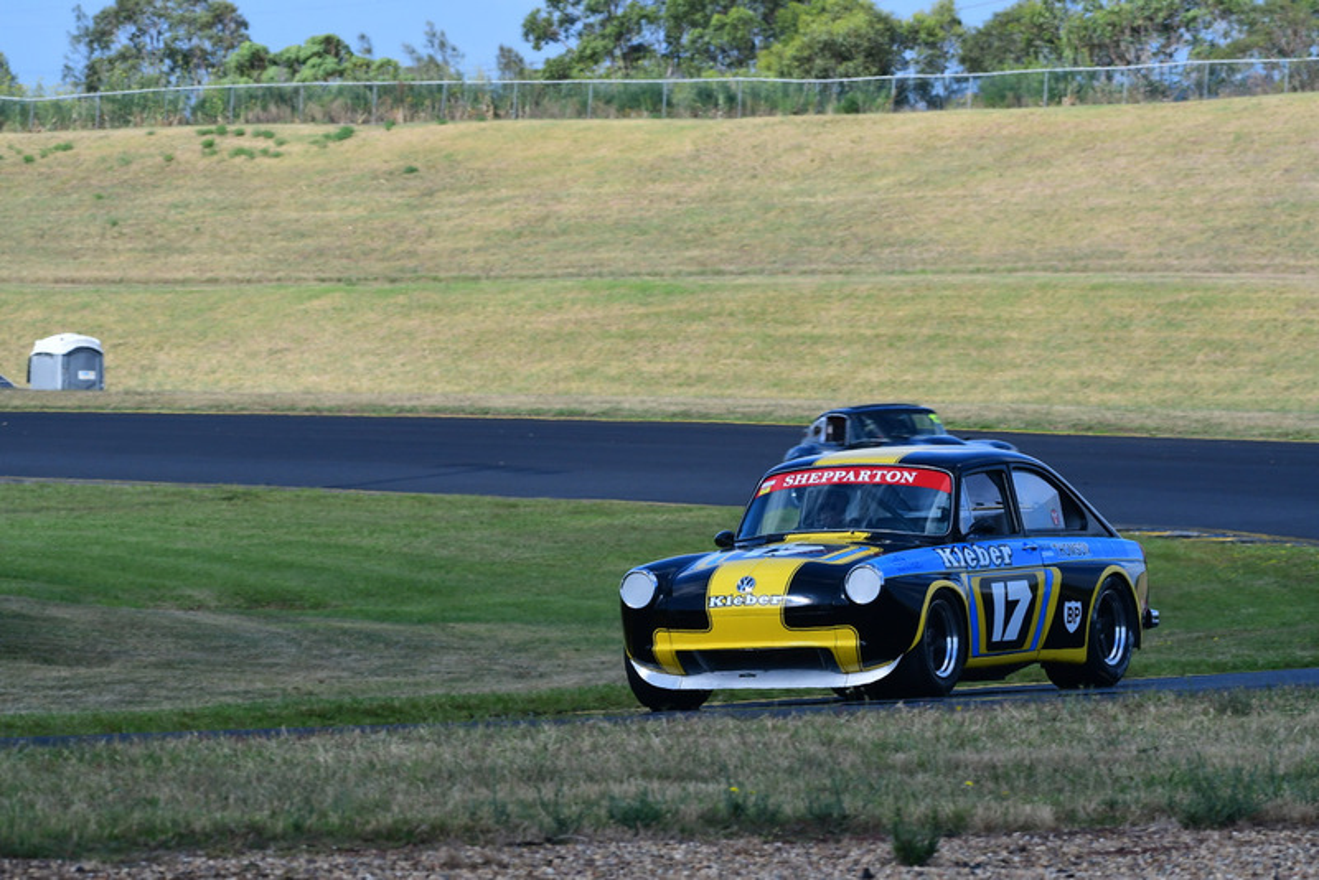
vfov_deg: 4.6
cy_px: 440
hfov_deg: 6.9
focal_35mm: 300
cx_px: 660
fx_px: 10995
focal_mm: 200
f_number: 11
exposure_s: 1/640
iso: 500
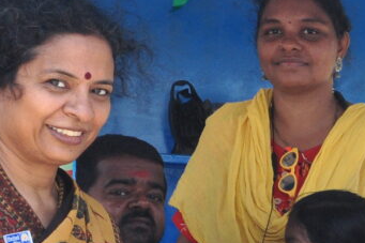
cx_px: 634
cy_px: 295
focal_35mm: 216
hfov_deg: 9.1
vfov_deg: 6.3
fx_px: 2189
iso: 500
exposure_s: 1/125
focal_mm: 32
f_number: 11
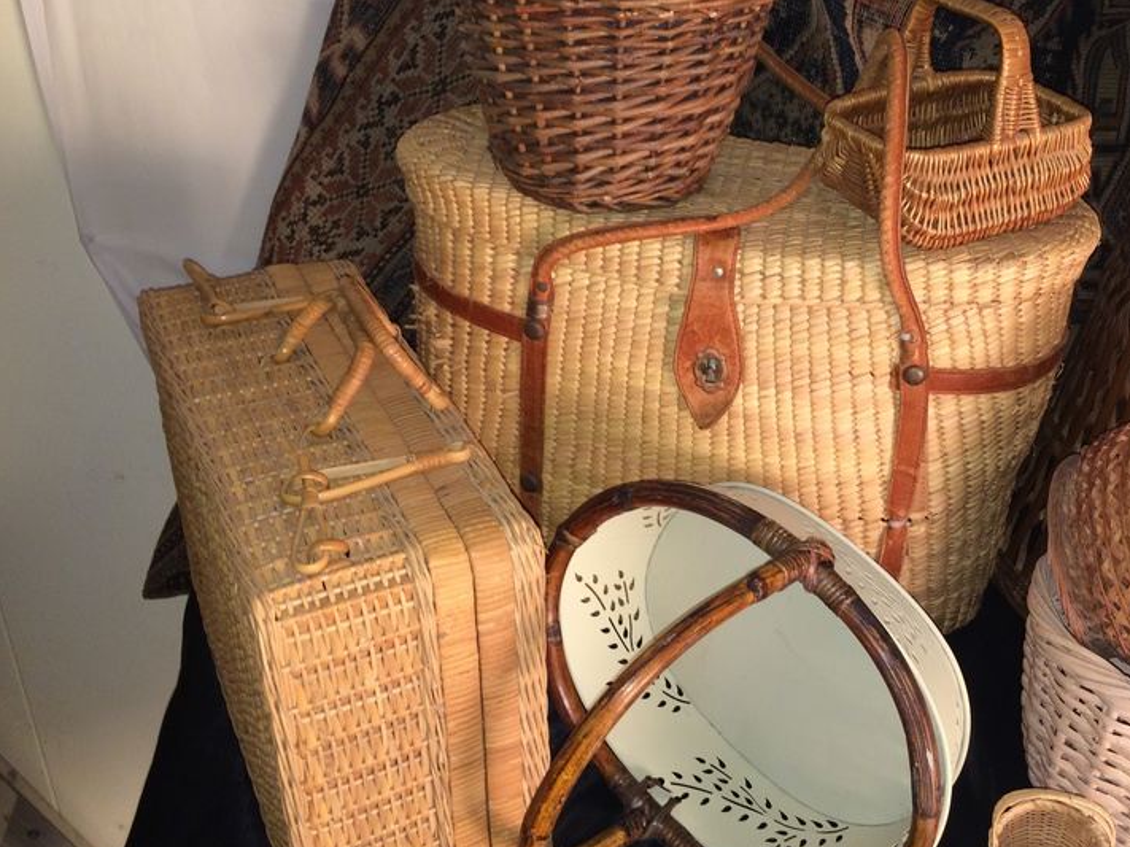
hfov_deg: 48.5
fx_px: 1240
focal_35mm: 38
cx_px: 712
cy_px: 408
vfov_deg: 37.7
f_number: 2.2
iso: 80
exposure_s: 1/30
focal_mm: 4.12
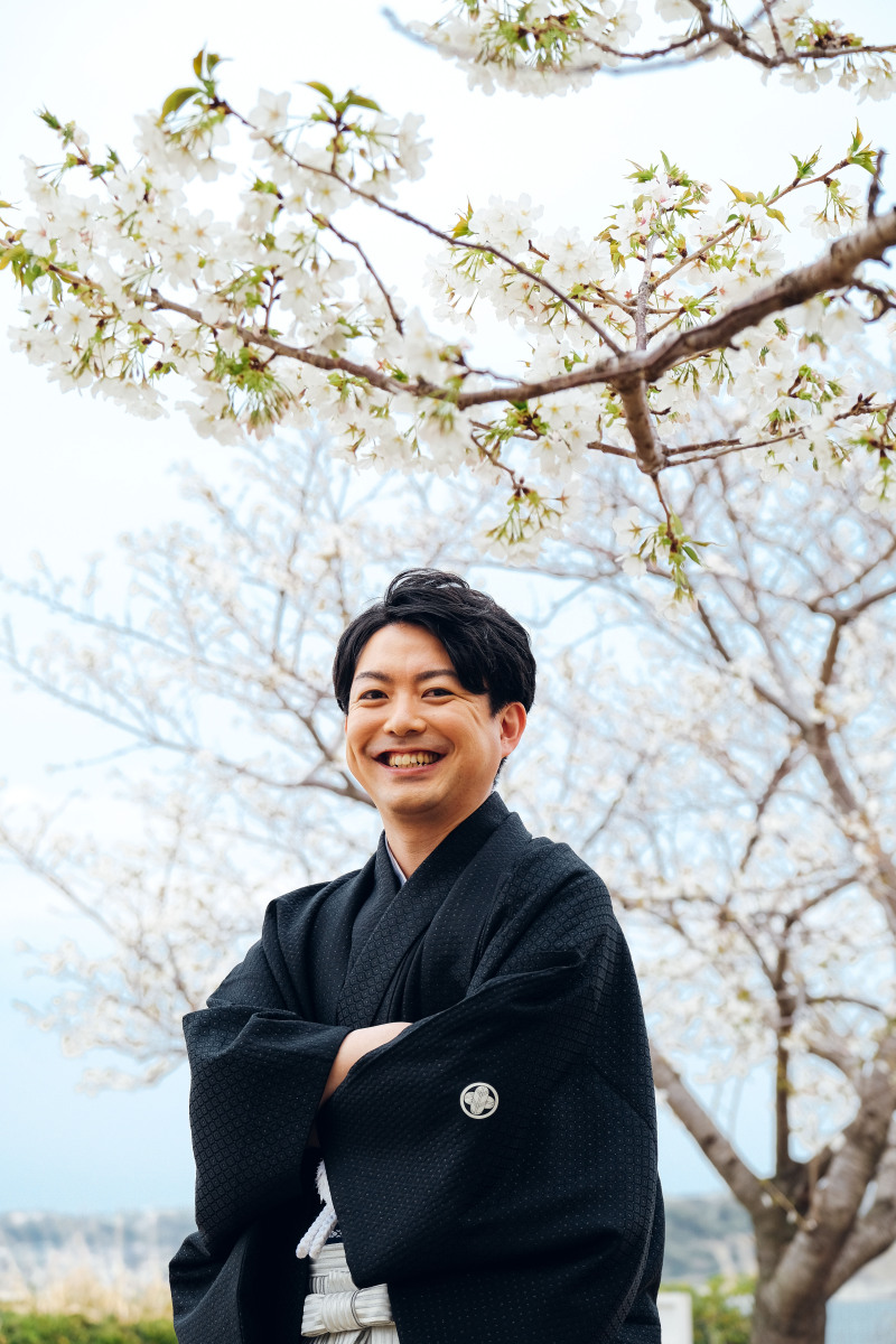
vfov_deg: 26.0
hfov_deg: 17.5
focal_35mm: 78
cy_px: 672
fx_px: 2912
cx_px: 448
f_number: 4
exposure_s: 1/500
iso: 160
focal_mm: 52
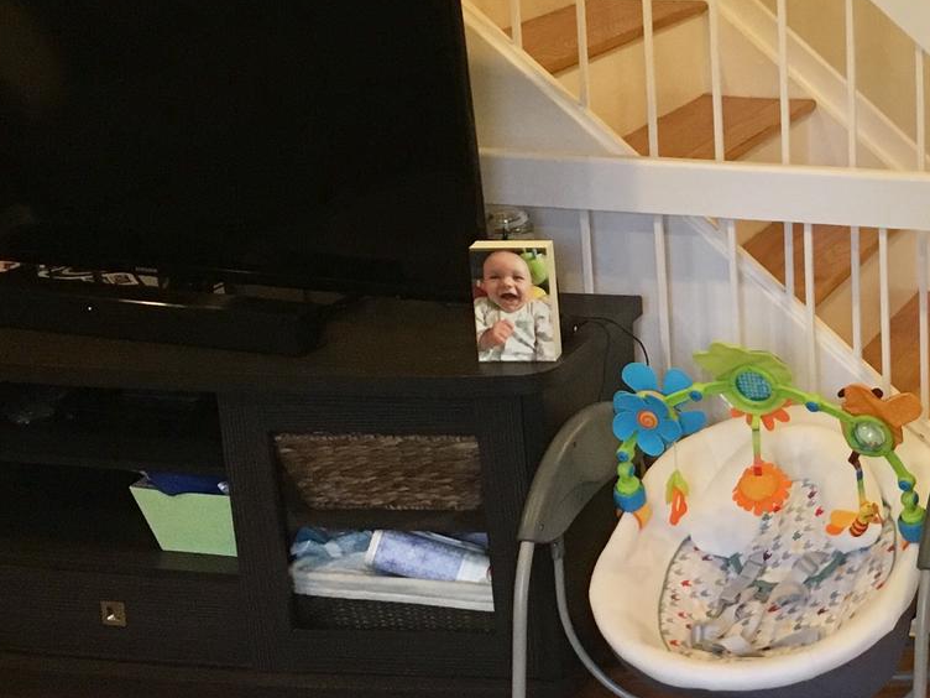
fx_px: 2122
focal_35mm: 79
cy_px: 283
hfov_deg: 23.1
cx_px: 1049
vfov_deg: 18.6
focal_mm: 4.15
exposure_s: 1/30
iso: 160
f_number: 2.2
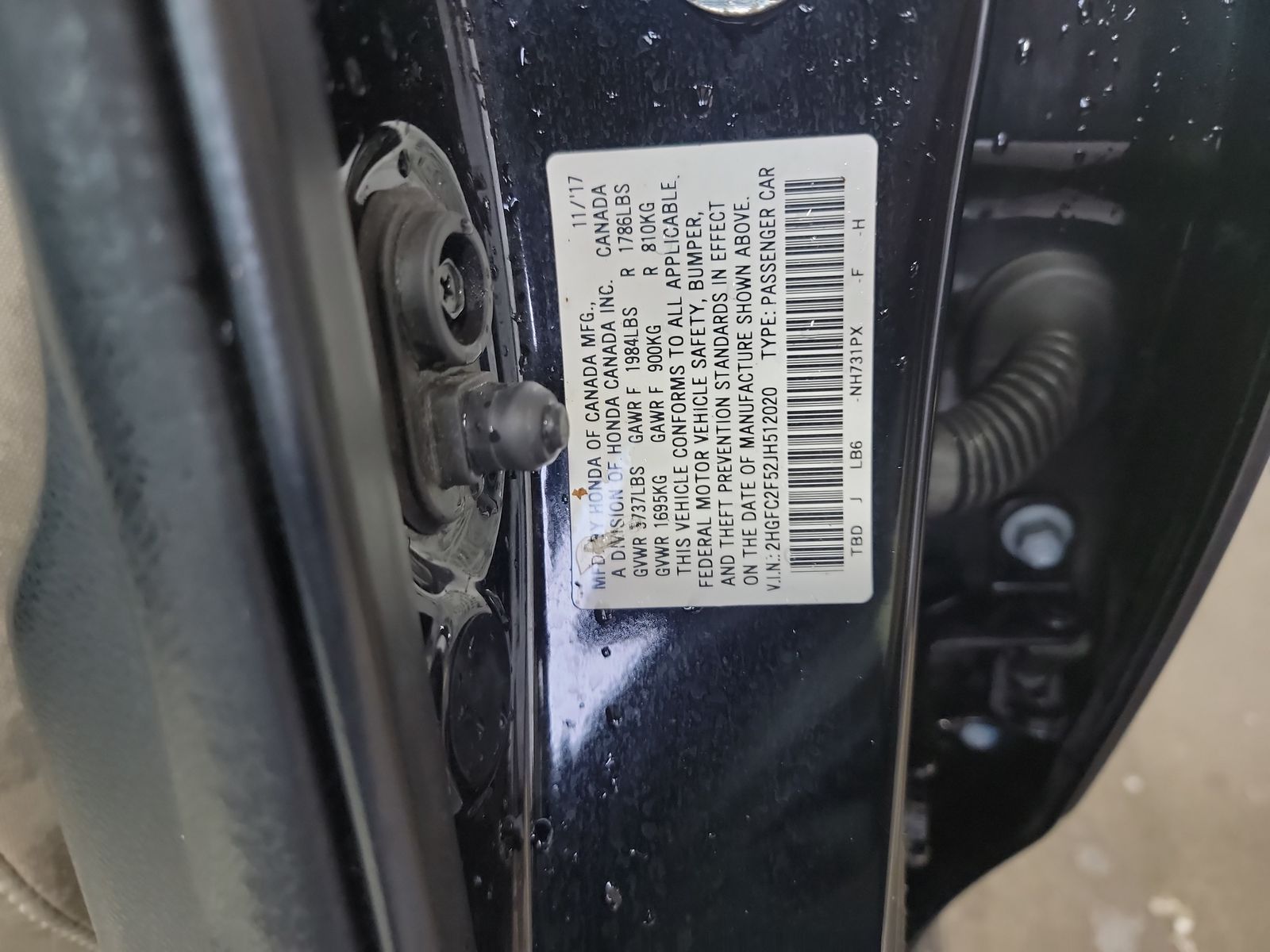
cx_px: 635
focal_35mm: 24
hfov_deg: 71.6
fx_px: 881
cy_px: 476
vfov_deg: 56.8
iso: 832
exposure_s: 1/59
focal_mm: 6.7
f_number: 1.8
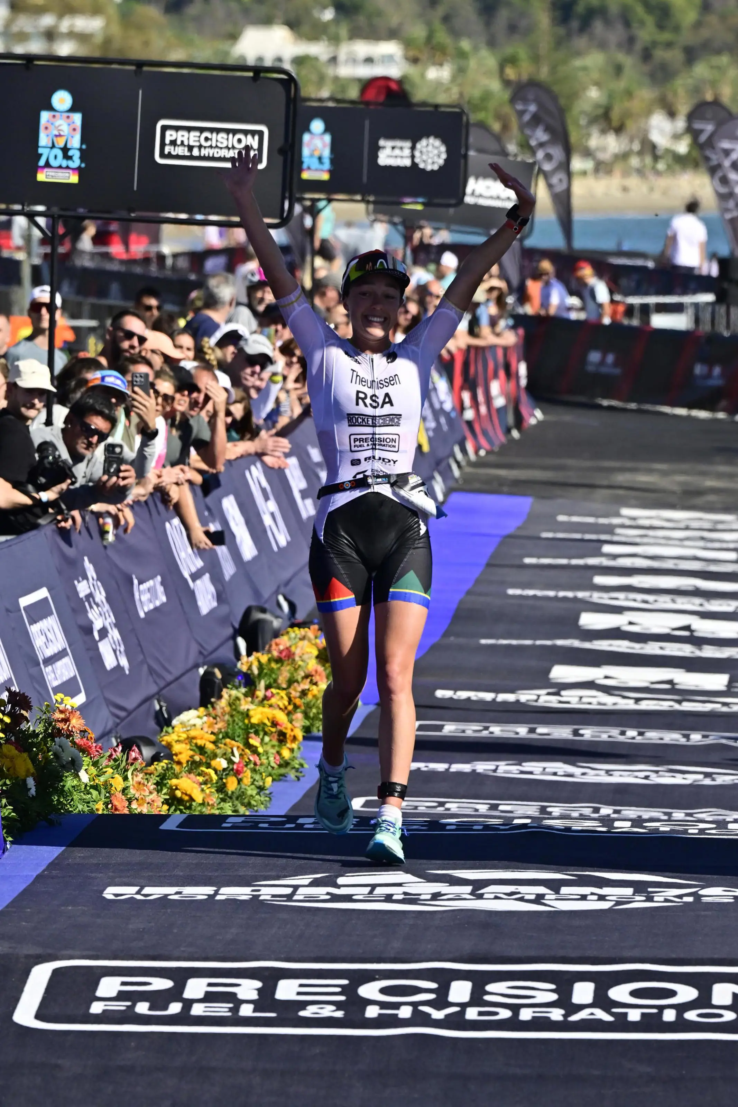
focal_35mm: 300
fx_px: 9222
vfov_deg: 6.9
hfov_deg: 4.6
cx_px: 369
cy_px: 554
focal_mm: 200
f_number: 7.1
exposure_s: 1/3200
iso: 500
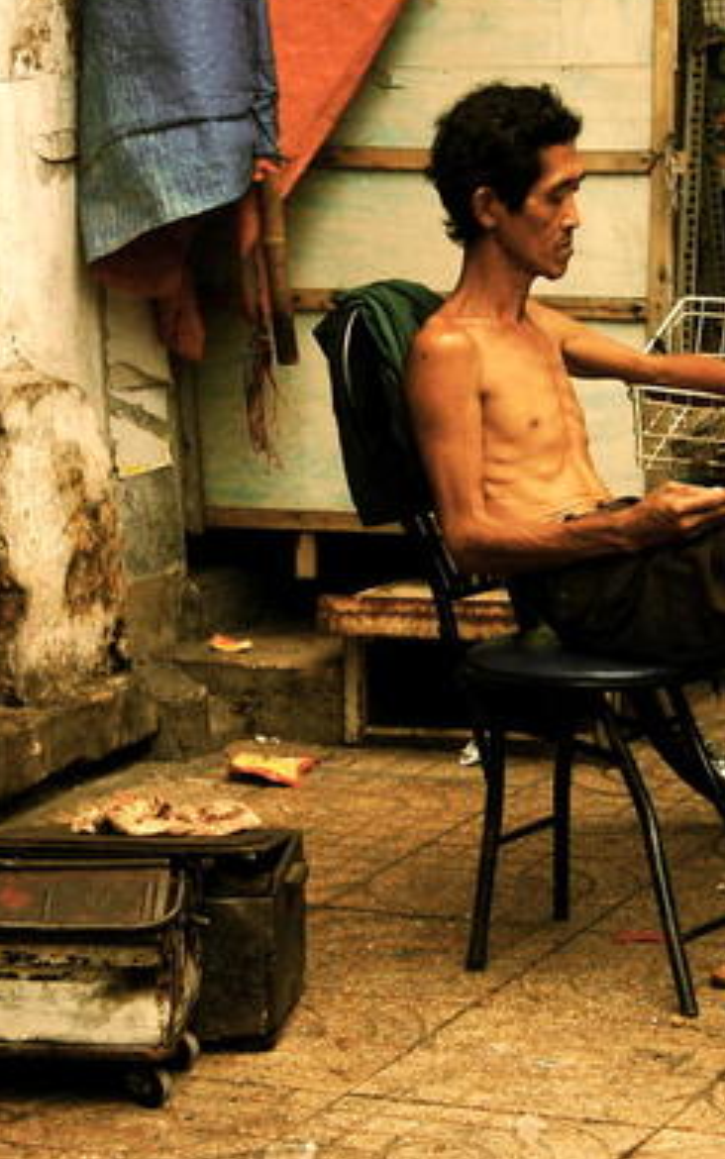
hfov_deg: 11.6
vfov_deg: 18.4
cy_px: 444
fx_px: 3570
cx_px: 383
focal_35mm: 113
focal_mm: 38
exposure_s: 1/100
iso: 200
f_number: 6.3
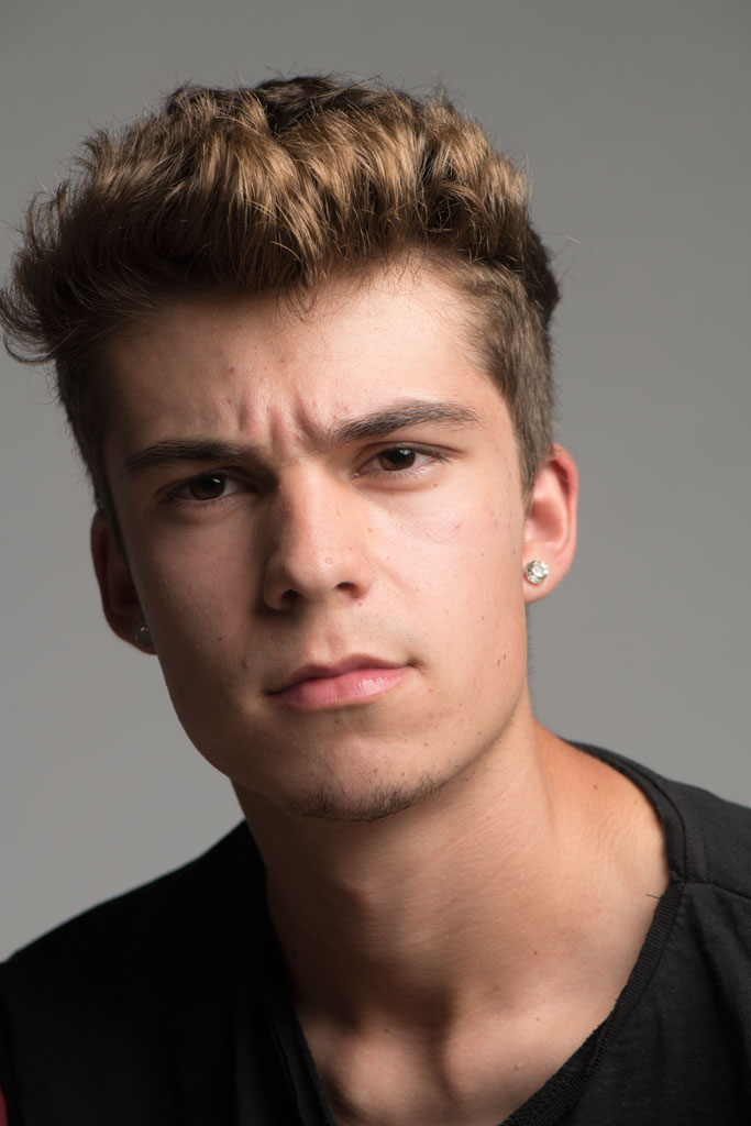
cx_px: 376
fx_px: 3284
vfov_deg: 19.5
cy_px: 563
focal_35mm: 105
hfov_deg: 13.0
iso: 100
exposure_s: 1/160
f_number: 9
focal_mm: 105
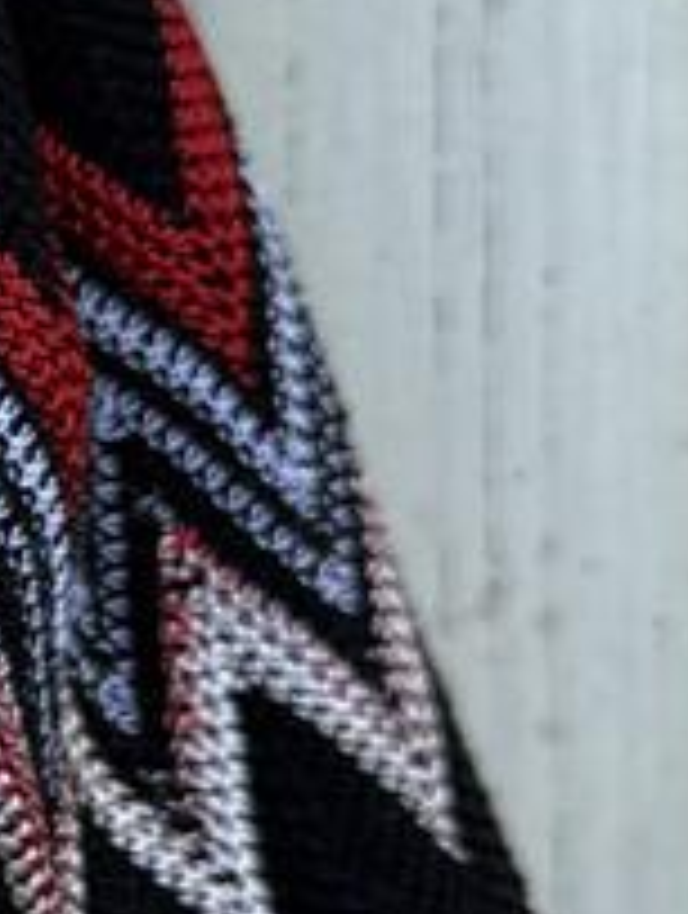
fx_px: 4676
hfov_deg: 8.0
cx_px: -776
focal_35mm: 177
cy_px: 648
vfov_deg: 11.1
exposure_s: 1/813
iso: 80
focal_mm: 6.76
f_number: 1.78
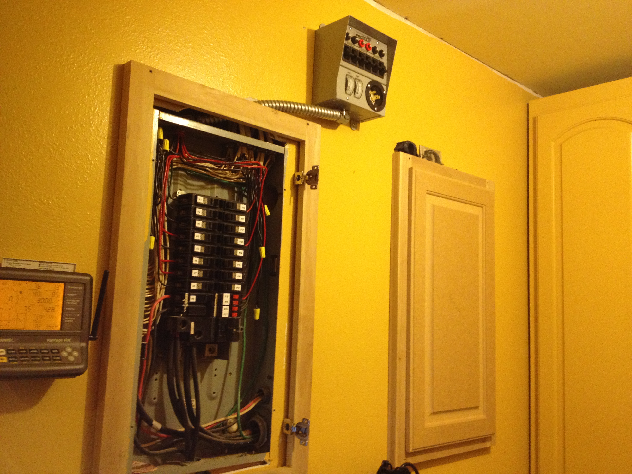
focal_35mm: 35
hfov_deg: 52.6
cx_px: 316
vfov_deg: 40.7
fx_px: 639
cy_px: 237
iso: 320
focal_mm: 4.28
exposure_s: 1/20
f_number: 2.4
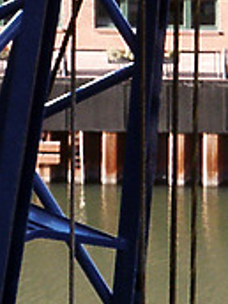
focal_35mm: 527
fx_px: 4628
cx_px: 43
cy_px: 173
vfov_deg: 3.8
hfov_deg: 2.8
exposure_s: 1/90
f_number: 3.6
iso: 125
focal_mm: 20.69
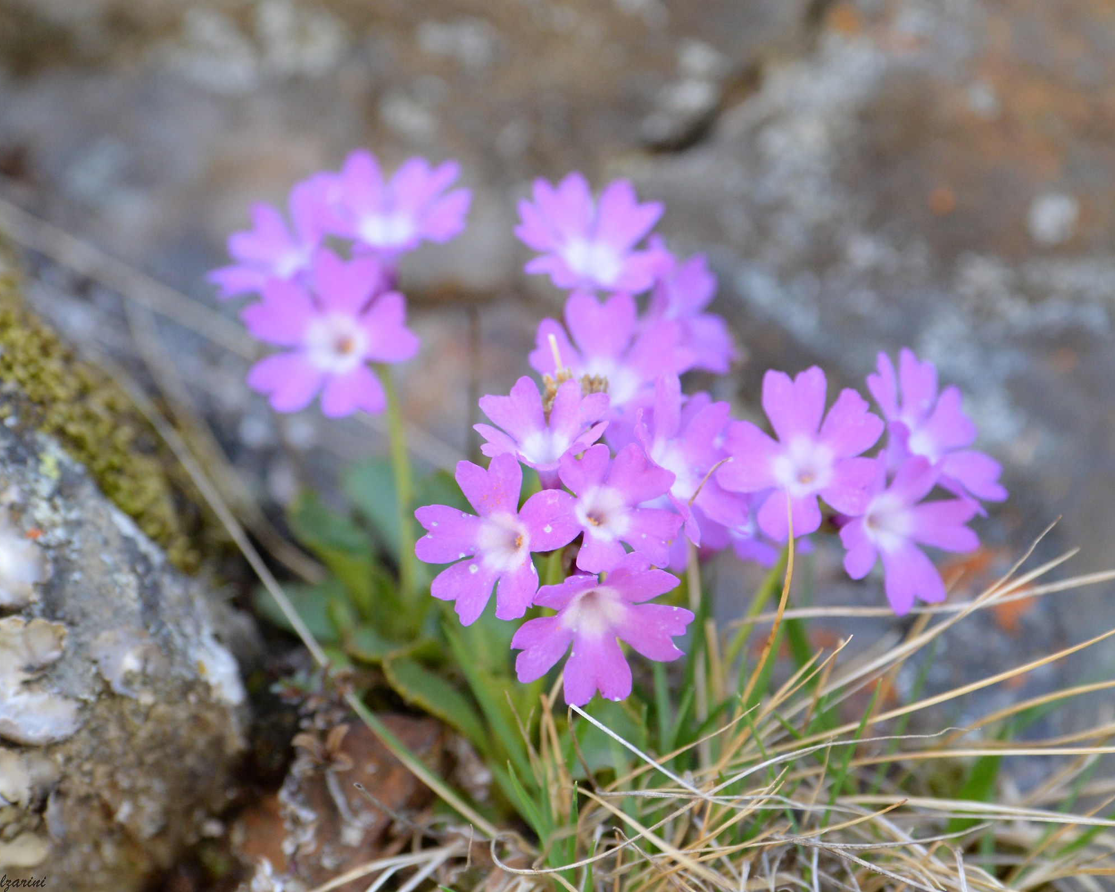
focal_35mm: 620
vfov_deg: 2.5
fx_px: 20459
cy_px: 446
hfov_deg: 3.1
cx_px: 581
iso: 3600
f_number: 8
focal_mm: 550
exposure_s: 1/640
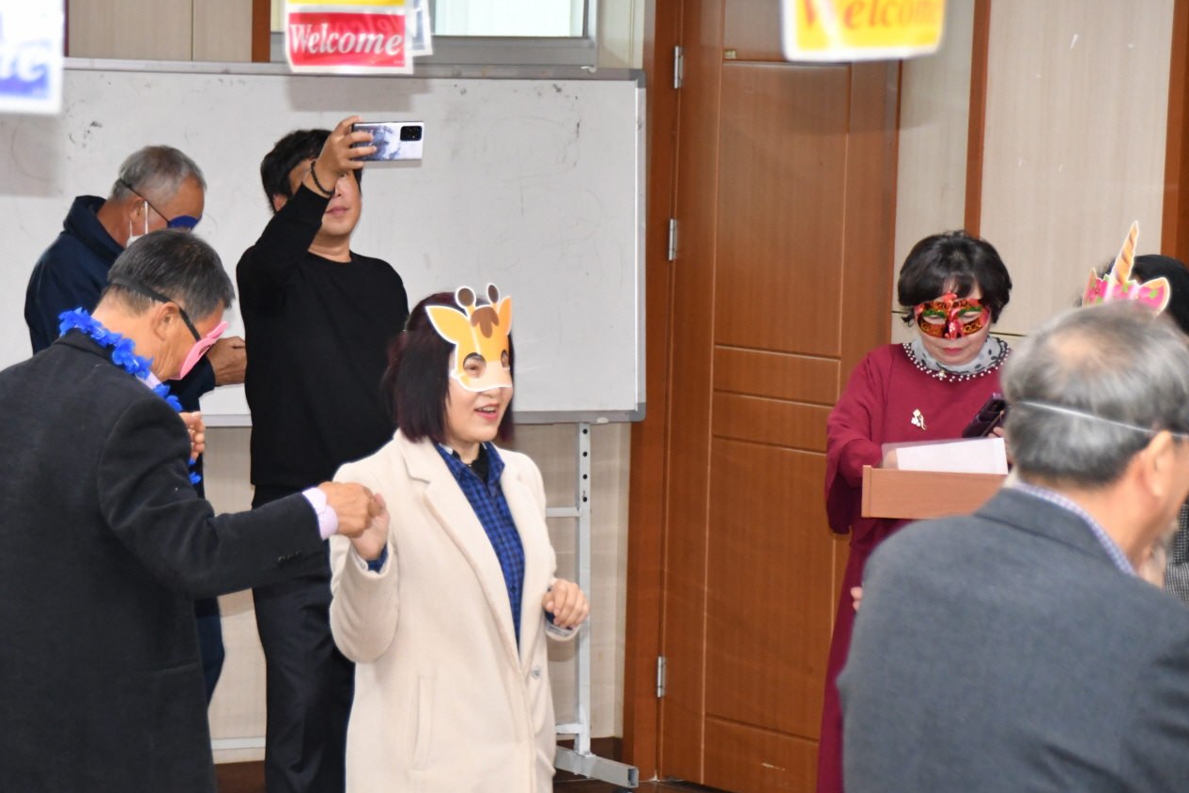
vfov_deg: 8.6
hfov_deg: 12.8
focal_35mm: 160
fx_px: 5284
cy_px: 393
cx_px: 495
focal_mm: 90
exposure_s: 1/60
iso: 3200
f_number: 5.6
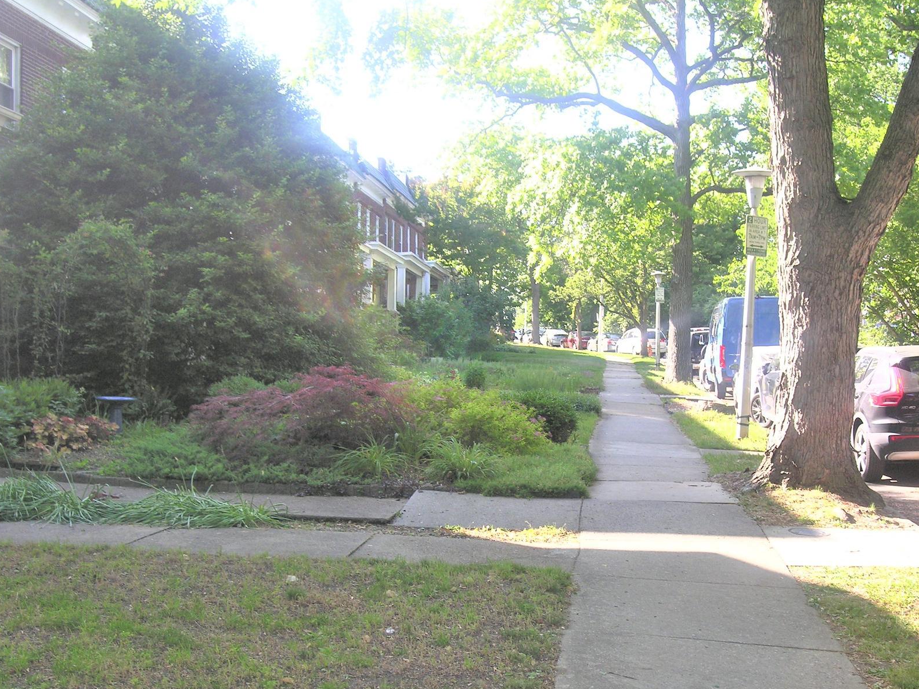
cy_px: 440
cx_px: 543
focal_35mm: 44
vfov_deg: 32.7
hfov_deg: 42.8
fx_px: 1168
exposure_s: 1/69.8
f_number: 4.2
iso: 50
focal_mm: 8.7
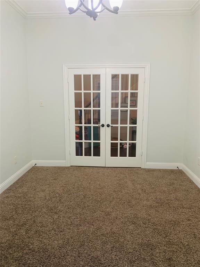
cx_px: 100
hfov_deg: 53.1
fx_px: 200
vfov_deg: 67.3
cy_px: 134
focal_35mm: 26
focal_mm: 4.25
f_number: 1.8
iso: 200
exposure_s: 1/60
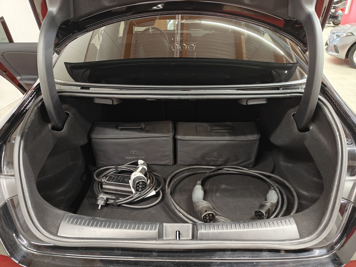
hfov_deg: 71.6
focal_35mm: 24
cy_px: 134
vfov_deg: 56.8
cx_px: 178
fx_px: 247
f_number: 1.8
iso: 160
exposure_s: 1/41
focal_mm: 5.59
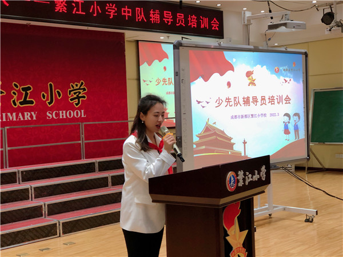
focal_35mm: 57
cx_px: 172
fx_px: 565
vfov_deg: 25.7
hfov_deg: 33.8
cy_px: 128
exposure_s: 1/33
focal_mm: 6.6
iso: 200
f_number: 2.8
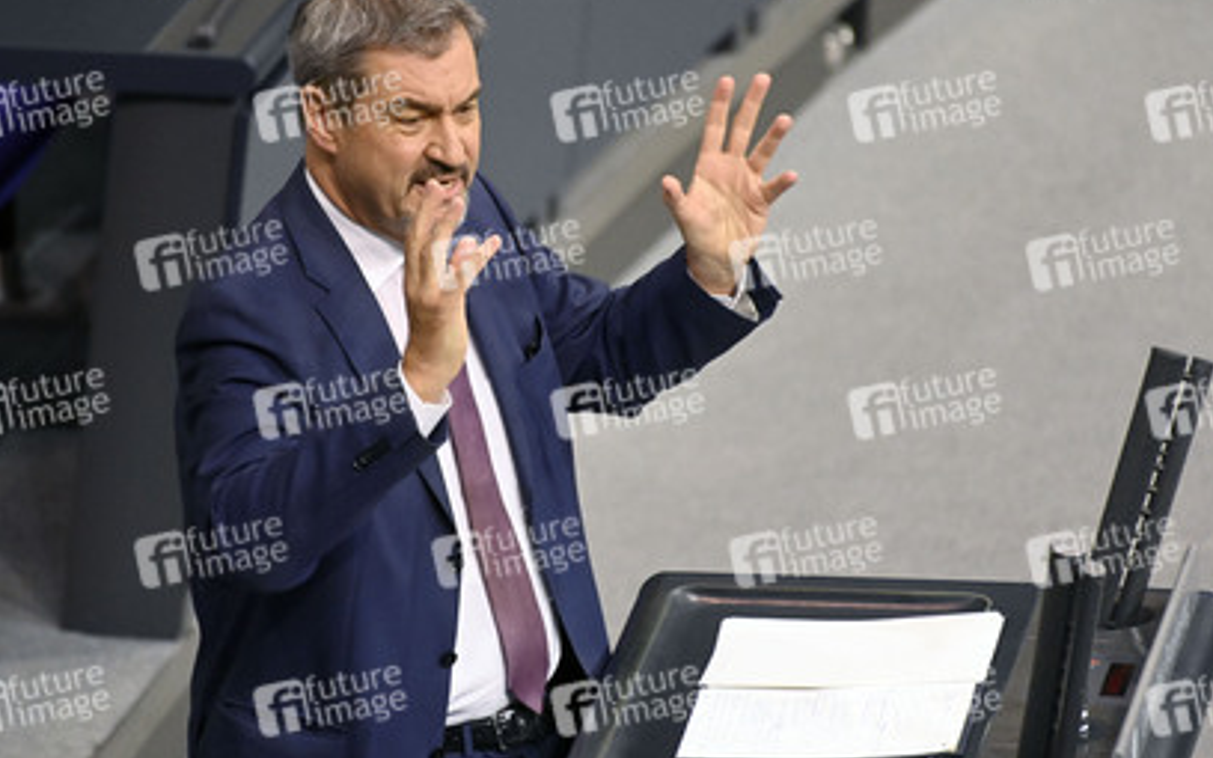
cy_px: 330
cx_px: 549
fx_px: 18612
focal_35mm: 563
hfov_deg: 3.7
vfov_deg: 2.3
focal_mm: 500
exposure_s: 1/400
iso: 10000
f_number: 5.6
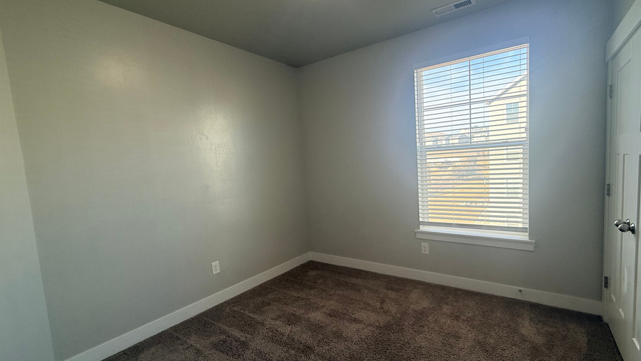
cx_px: 349
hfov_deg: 95.7
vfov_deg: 63.9
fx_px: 289
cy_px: 188
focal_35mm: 17
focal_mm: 2.22
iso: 64
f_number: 2.2
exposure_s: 1/157
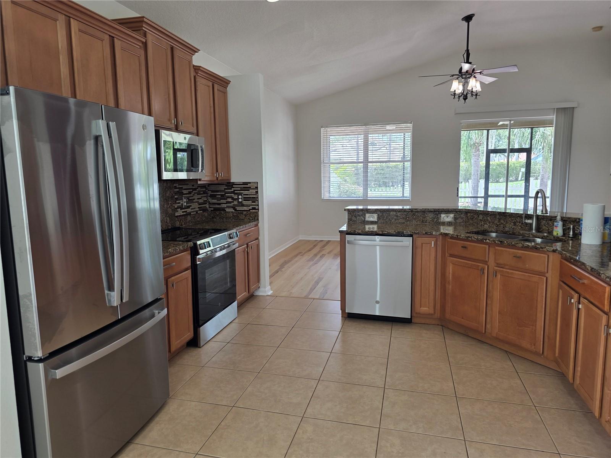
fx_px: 406
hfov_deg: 73.9
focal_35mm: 23
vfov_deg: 58.9
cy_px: 229
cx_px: 306
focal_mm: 6.3
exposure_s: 1/120
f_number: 1.7
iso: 64
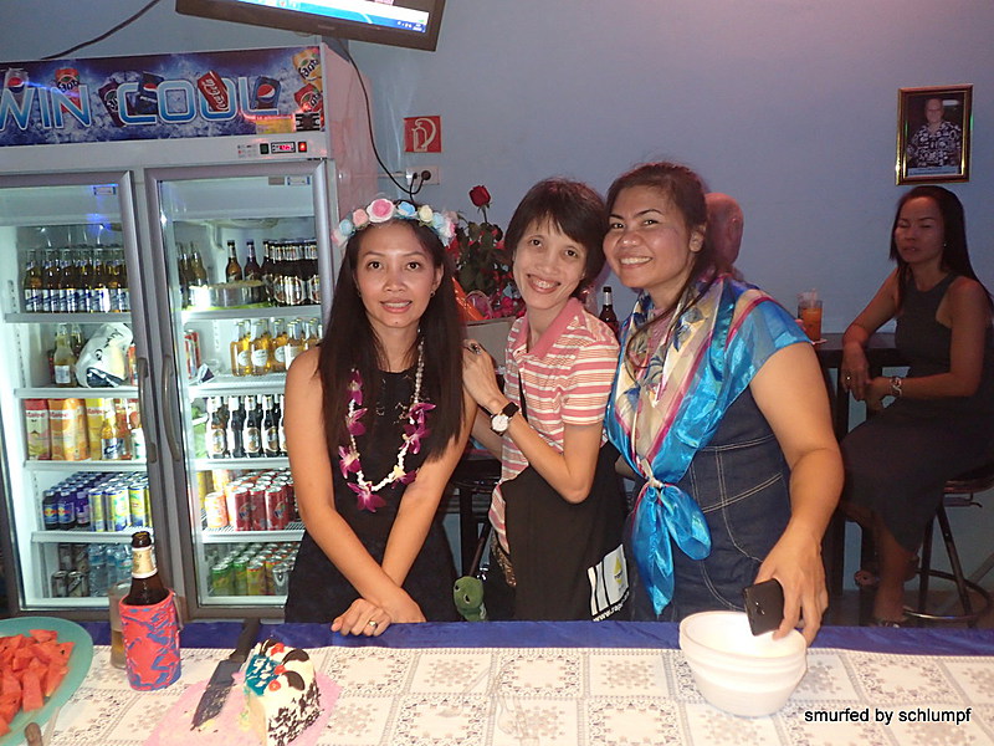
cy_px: 373
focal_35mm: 30
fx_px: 861
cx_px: 497
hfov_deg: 60.0
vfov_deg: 46.8
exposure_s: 1/30
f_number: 2.3
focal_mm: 5.5
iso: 400
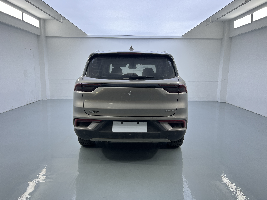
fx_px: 201
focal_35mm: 26
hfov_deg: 67.3
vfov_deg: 53.1
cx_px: 134
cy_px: 100
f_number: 1.5
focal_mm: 5.7
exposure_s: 1/121
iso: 50
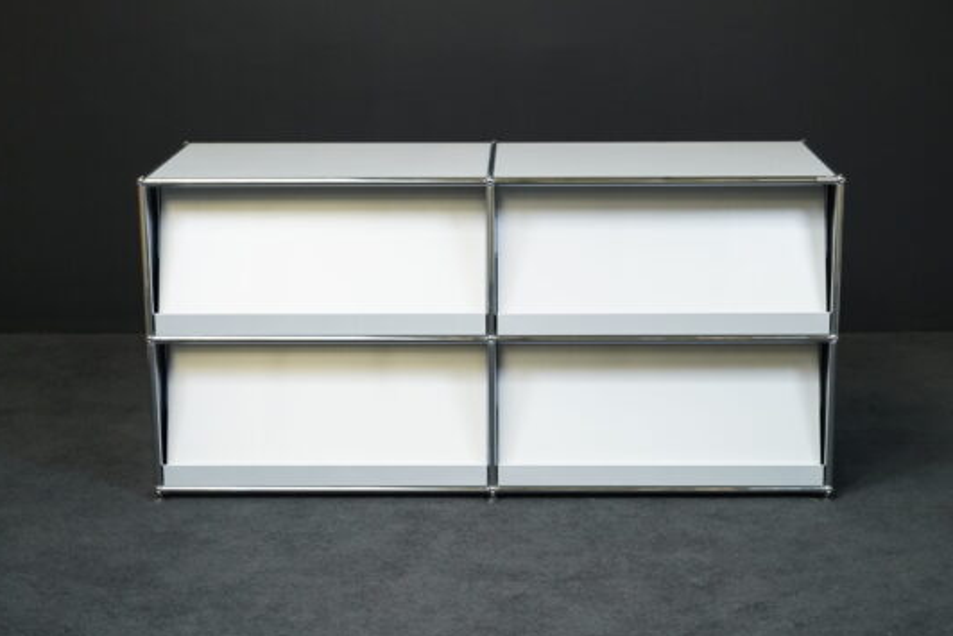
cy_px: 301
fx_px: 1642
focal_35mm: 62
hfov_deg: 32.4
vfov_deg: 21.9
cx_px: 487
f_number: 7.1
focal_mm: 55
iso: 5000
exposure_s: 1/200
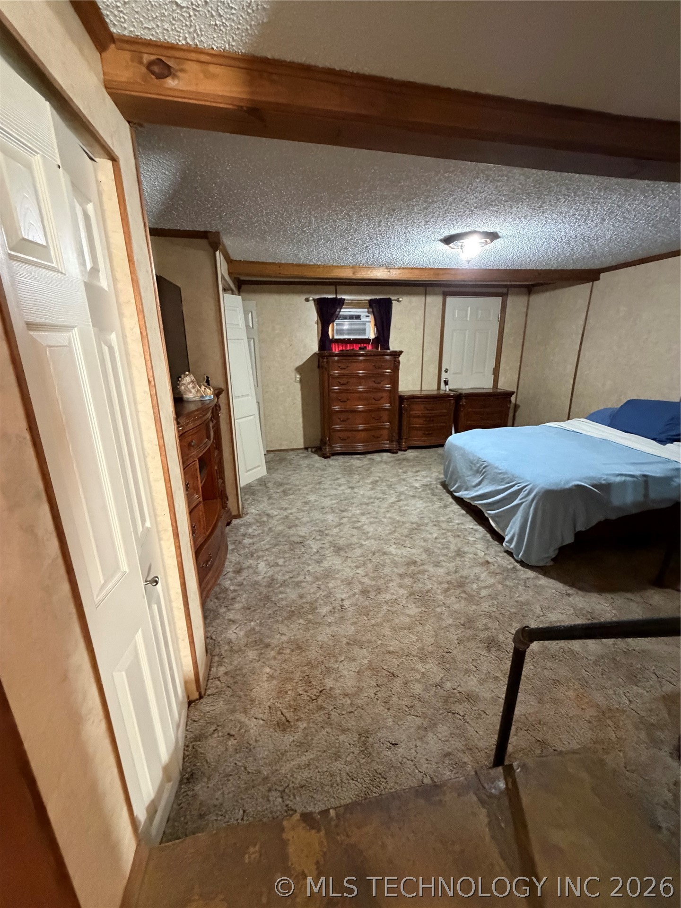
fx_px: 367
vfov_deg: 102.1
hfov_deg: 85.7
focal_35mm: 14
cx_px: 340
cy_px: 454
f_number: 2.2
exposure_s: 1/60
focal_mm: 2.22
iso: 1000
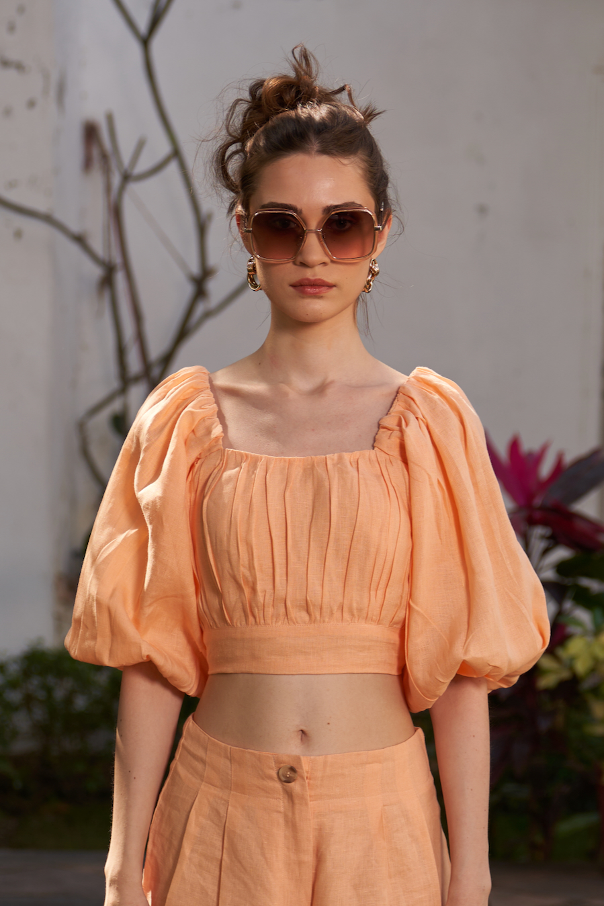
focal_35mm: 76
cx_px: 302
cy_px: 453
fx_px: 1913
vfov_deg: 26.7
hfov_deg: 17.9
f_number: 2.8
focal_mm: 51
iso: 50
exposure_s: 1/400
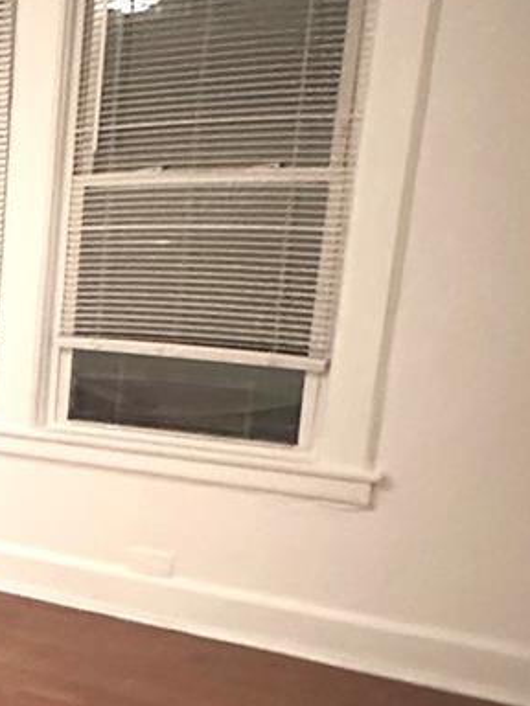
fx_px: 1143
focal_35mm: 56
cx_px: -407
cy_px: 447
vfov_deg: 34.2
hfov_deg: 19.7
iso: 1000
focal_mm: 2.22
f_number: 2.2
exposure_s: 1/40
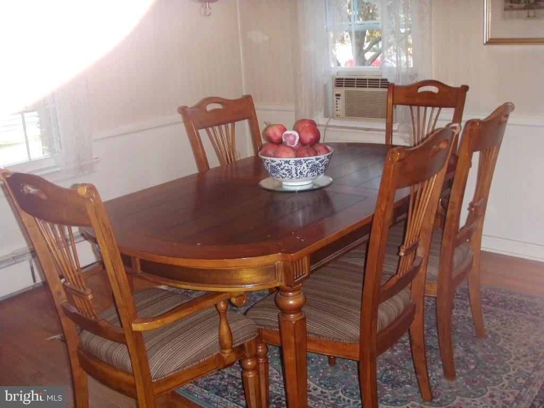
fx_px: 597
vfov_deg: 37.7
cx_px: 272
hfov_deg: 49.0
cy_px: 204
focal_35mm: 38
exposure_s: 1/30
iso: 200
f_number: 3.5
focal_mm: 6.7
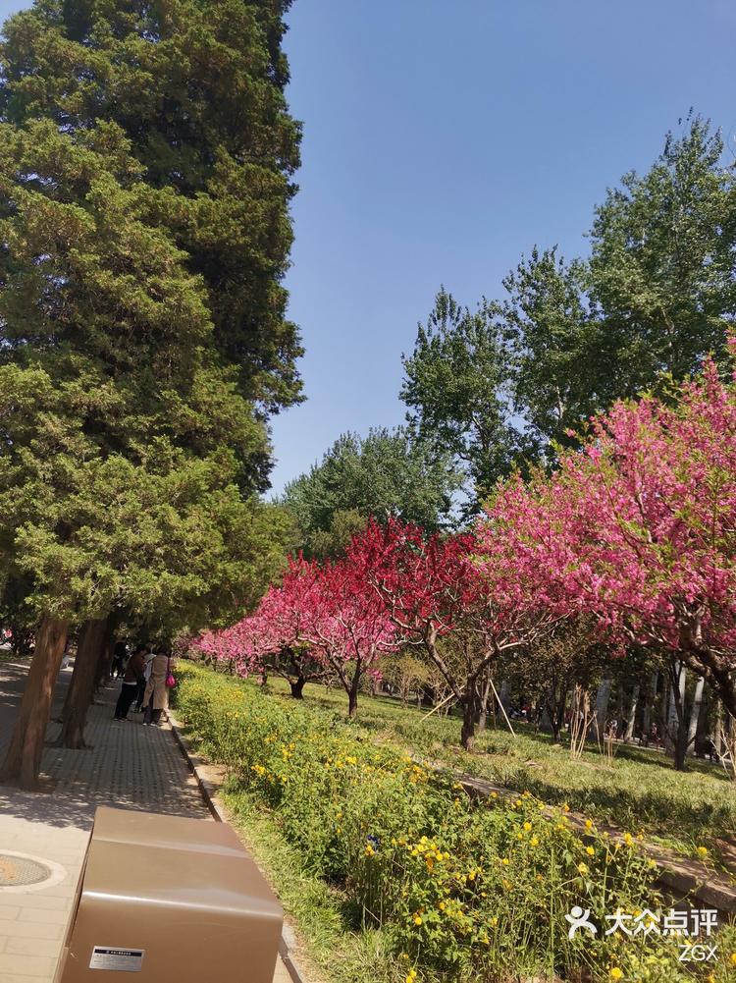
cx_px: 368
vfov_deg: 67.3
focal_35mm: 26
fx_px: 738
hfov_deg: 53.0
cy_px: 492
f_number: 1.8
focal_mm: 5.5
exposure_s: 1/1429
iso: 50
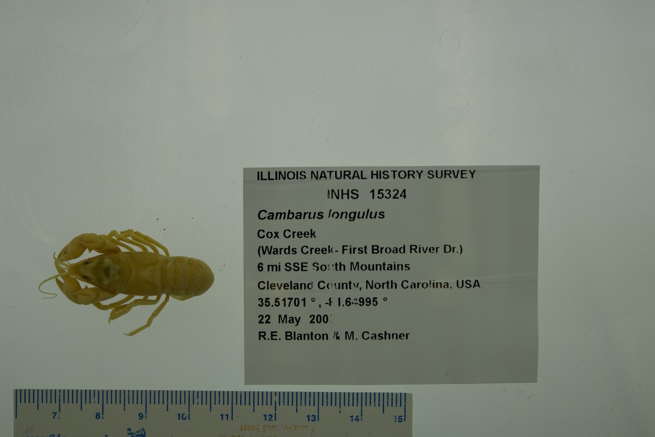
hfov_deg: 33.4
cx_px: 328
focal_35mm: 60
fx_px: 1092
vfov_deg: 22.6
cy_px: 218
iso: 100
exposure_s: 1/160
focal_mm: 60
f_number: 10
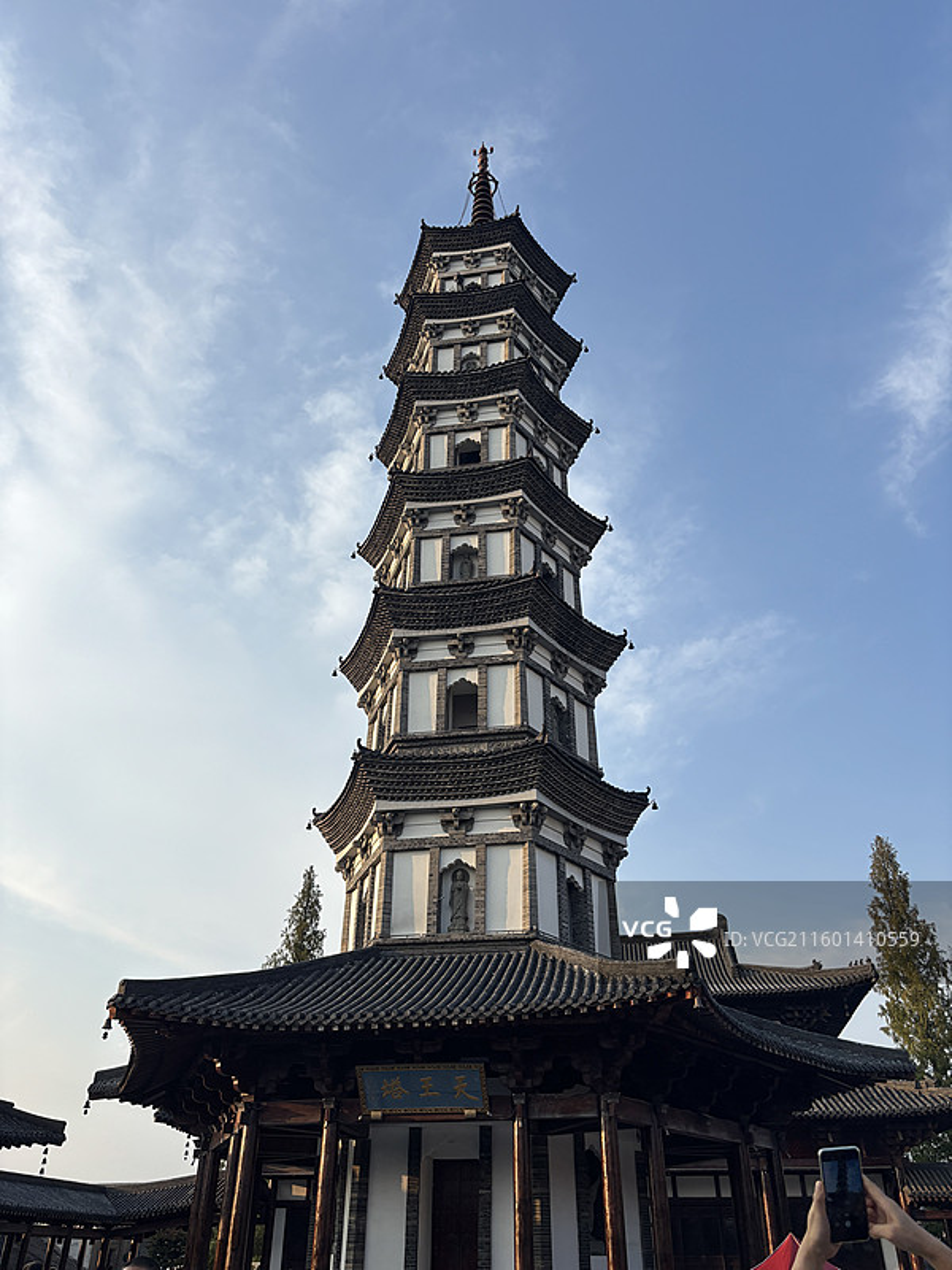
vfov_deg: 67.3
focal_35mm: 26
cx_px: 476
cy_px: 635
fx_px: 953
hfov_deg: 53.1
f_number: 1.6
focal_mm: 5.96
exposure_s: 1/2024
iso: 50
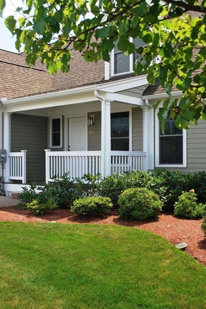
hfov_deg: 30.9
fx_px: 372
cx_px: 103
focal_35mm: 44
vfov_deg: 44.9
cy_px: 154
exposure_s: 1/125
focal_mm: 29
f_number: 5.6
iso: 125
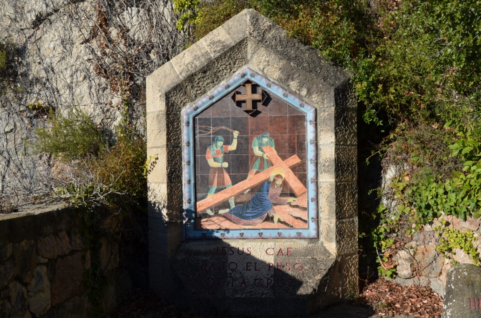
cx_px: 240
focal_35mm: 39
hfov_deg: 49.6
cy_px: 159
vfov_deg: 34.1
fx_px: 520
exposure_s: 1/250
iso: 110
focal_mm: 26
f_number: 8
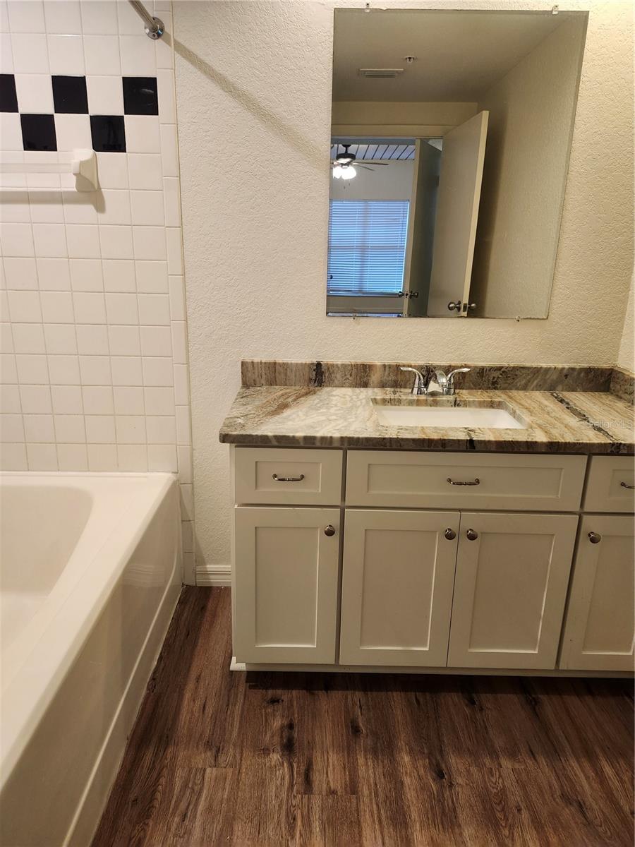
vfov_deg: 73.9
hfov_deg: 58.9
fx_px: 563
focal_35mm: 23
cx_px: 318
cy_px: 424
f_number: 1.8
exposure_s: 1/120
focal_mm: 5.54
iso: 320
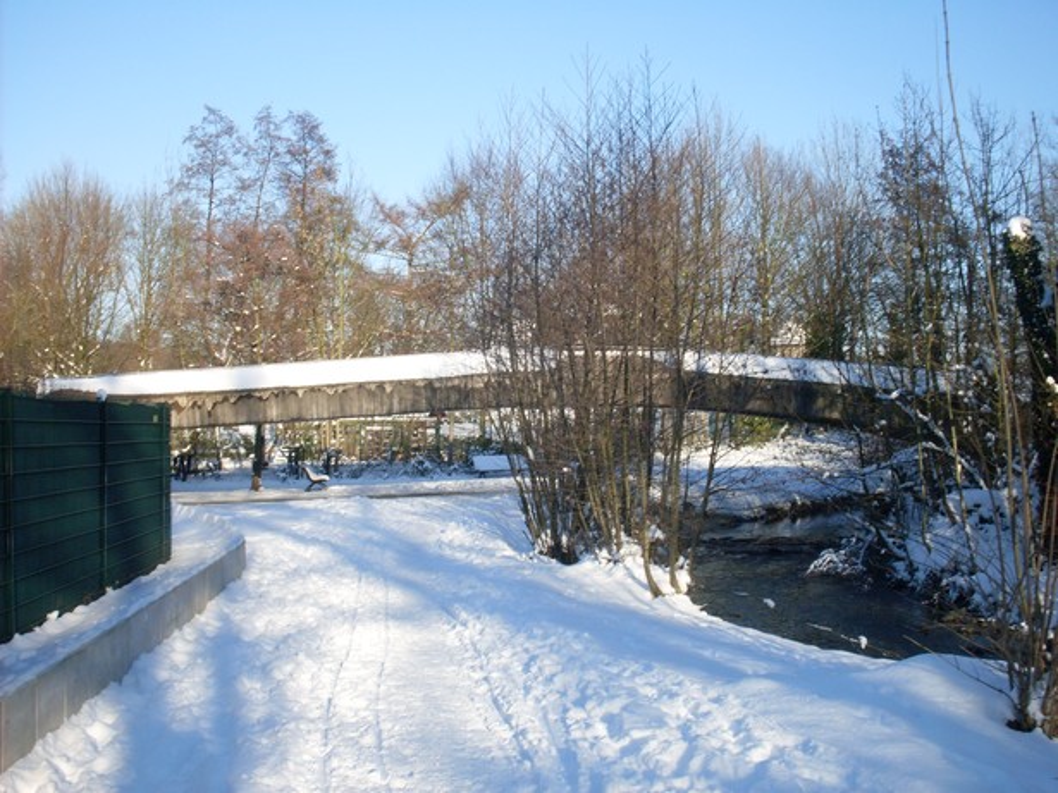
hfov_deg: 49.0
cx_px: 529
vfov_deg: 37.7
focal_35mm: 38
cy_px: 396
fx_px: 1161
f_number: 8.4
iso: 80
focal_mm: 6.3
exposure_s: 1/90
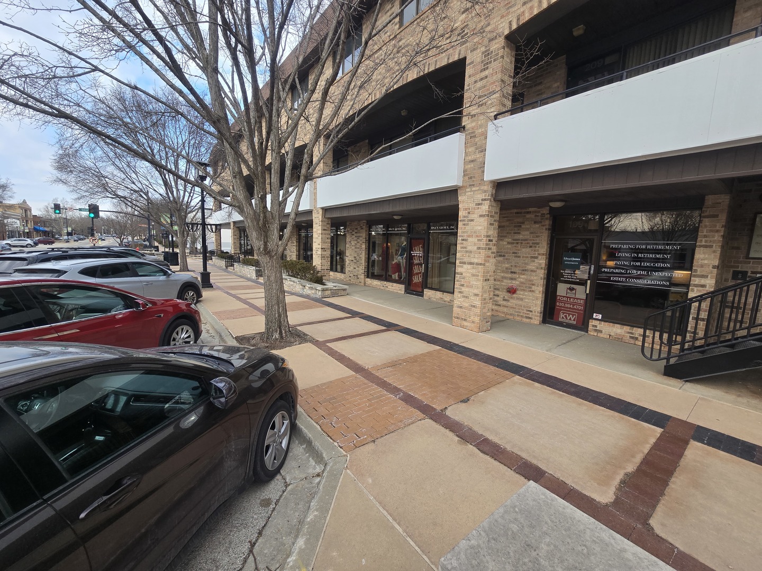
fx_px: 286
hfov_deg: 106.2
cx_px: 381
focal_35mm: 13
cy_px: 286
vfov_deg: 89.9
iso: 50
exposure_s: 1/398
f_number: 2.2
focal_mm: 2.2
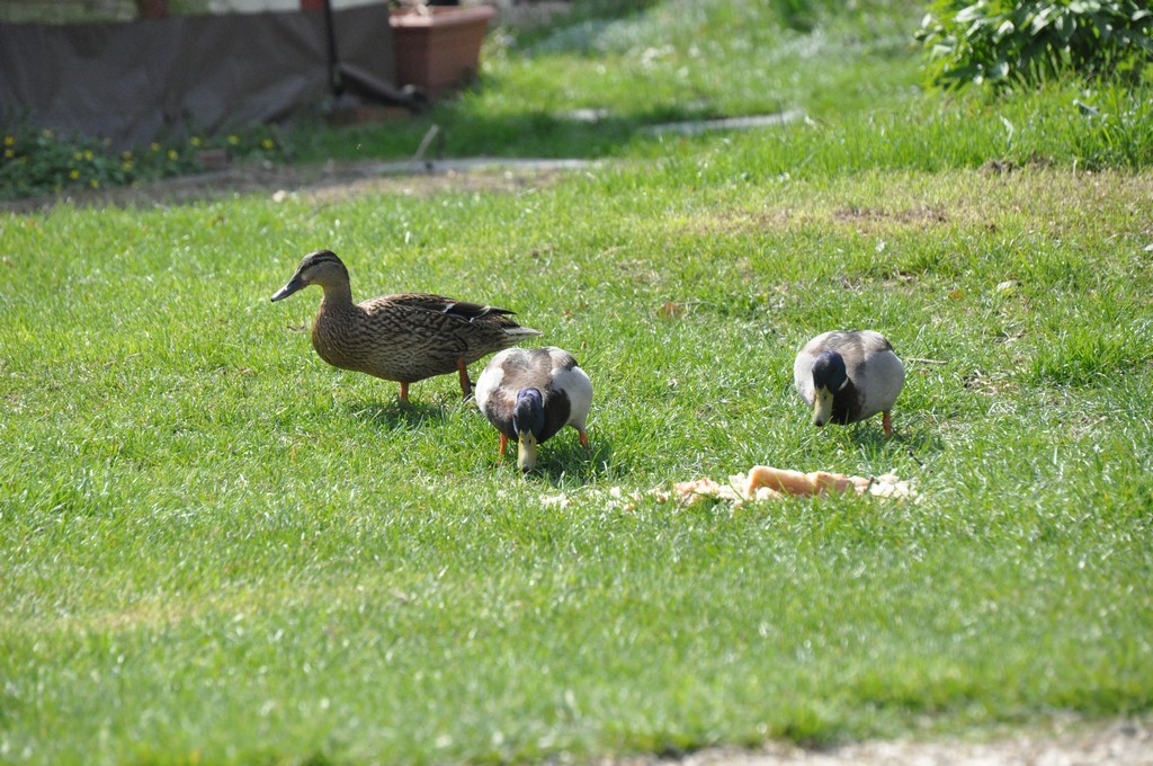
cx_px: 576
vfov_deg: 5.4
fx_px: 8157
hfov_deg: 8.1
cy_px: 383
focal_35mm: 255
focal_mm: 170
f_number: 7.1
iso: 1600
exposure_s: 1/3200
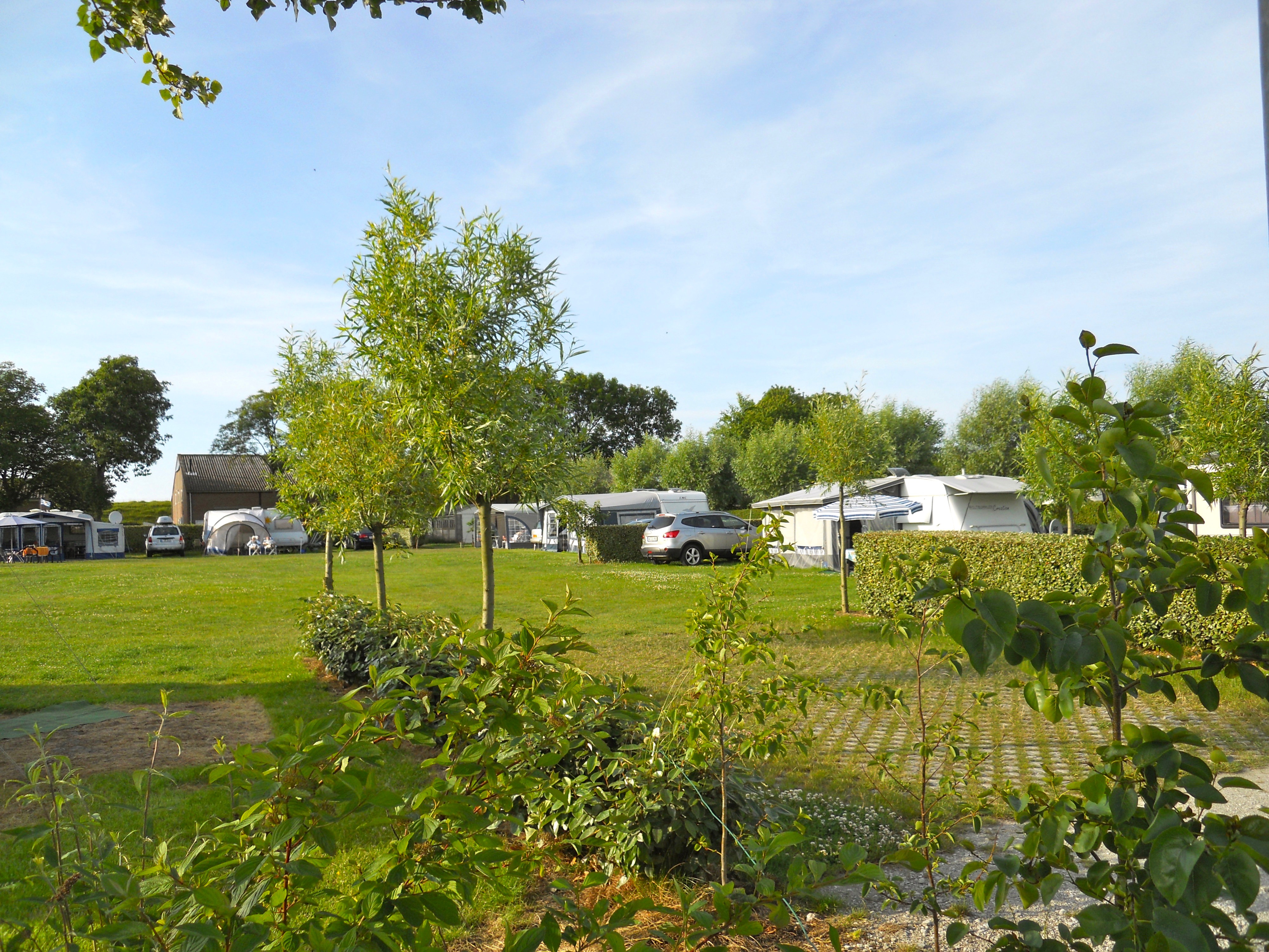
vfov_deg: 49.7
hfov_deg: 63.4
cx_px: 634
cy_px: 476
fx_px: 1026
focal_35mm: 28
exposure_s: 1/800
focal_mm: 5
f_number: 2.7
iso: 80
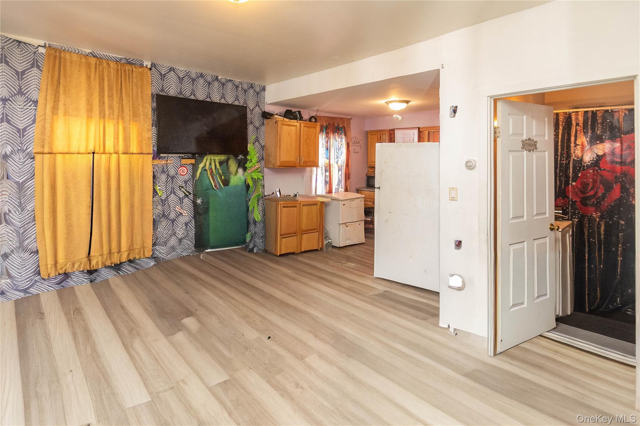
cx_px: 320
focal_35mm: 15
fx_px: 267
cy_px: 213
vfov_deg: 77.3
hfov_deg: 100.4
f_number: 5.6
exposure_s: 1/60
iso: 3200
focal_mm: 10
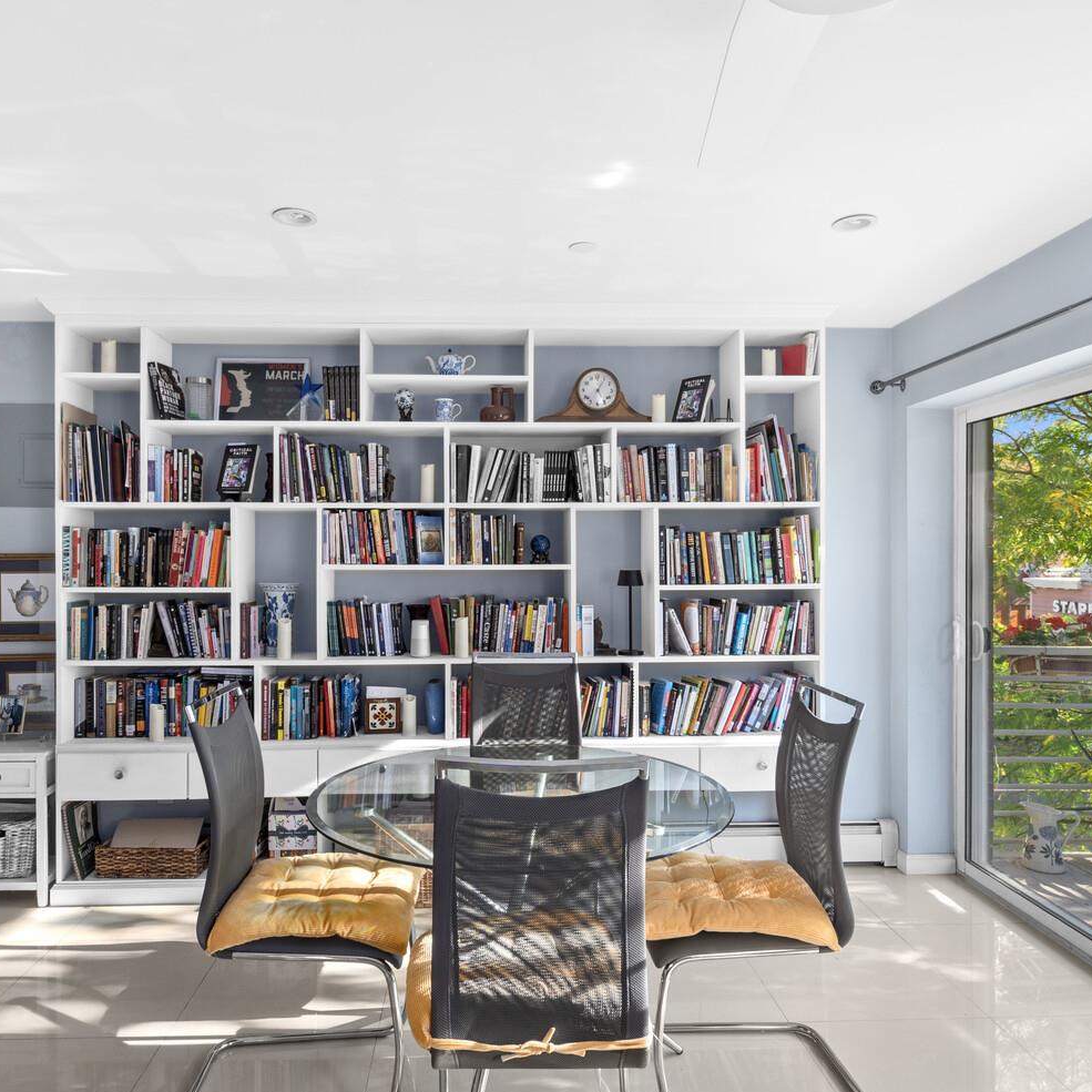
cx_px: 483
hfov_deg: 69.4
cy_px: 545
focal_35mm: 22
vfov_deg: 69.6
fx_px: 785
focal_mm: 11.5
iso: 200
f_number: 11
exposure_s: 4
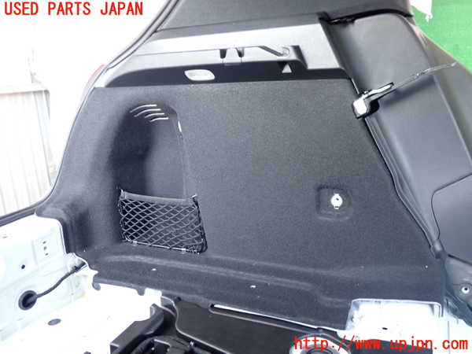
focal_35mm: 30
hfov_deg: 60.0
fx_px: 409
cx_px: 236
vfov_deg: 46.8
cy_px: 177
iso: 400
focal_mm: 5.4
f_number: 2.3
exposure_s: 1/30
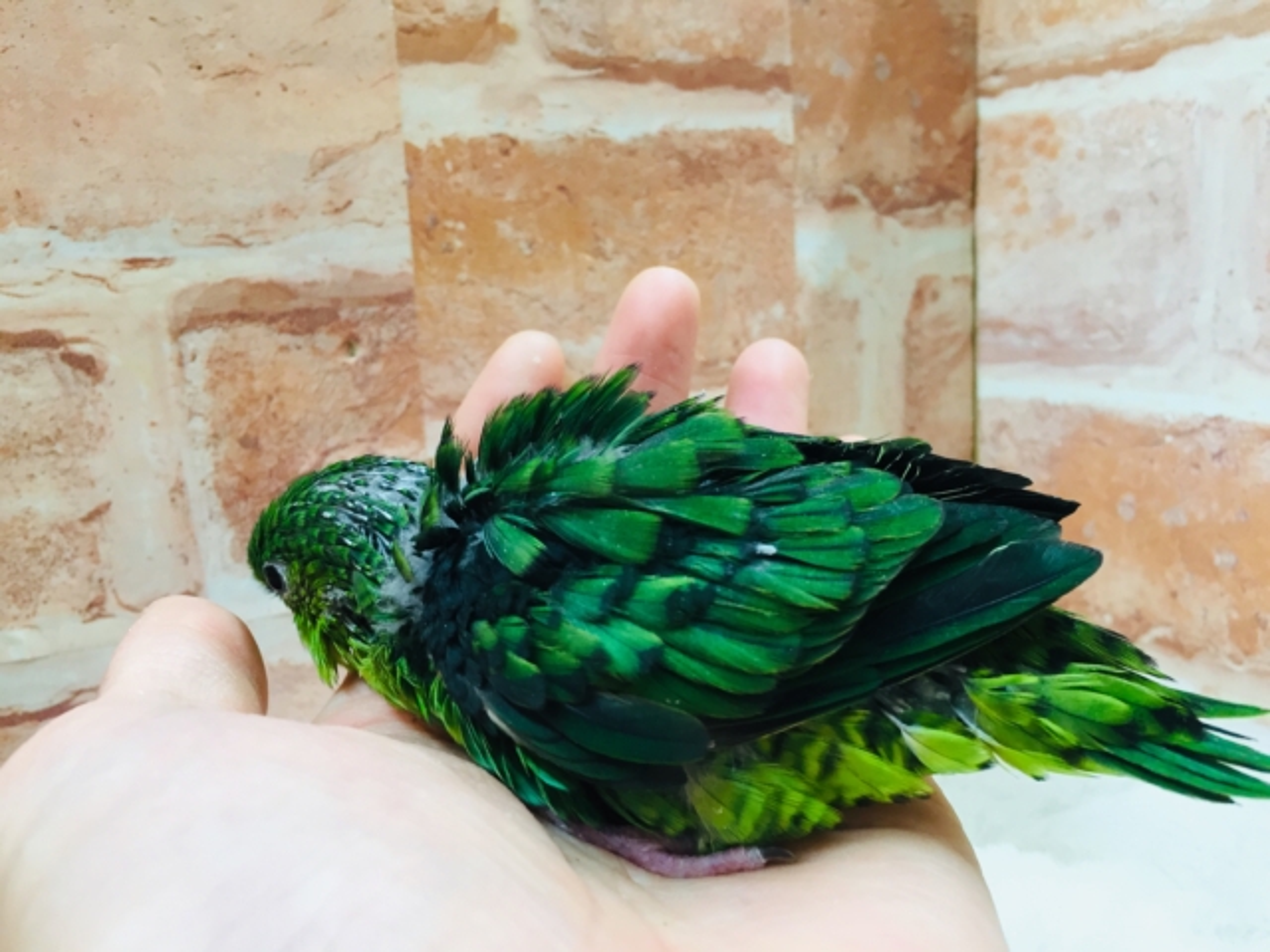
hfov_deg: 61.7
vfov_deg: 48.2
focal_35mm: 29
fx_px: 1064
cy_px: 476
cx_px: 635
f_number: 2.2
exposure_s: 1/30
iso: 64
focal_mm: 4.15
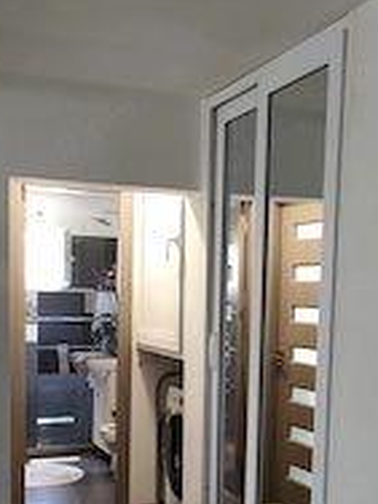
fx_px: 713
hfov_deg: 29.7
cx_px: 190
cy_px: 375
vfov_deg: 38.0
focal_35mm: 49
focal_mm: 6.19
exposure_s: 1/50
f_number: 1.65
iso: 800
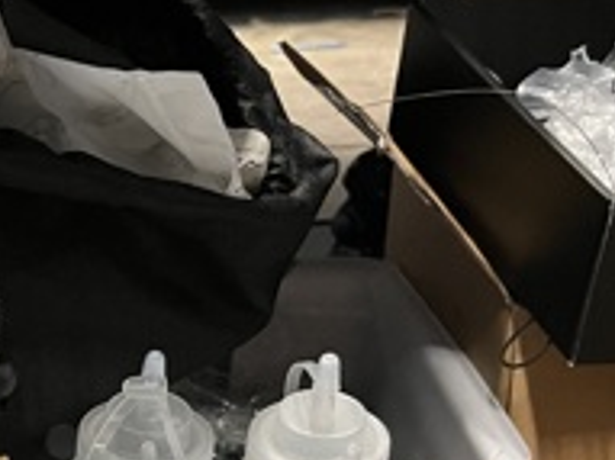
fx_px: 1474
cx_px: -35
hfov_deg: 22.4
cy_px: 573
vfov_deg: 16.9
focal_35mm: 83
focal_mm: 5.7
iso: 400
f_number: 1.5
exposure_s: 1/60
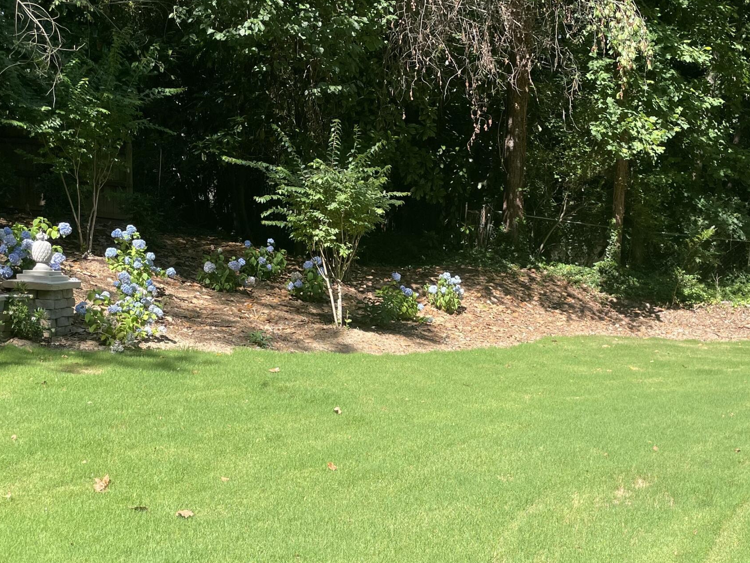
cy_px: 421
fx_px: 997
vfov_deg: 31.0
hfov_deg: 41.1
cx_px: 427
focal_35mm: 46
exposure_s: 1/1103
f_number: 1.6
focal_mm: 4.2
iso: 32
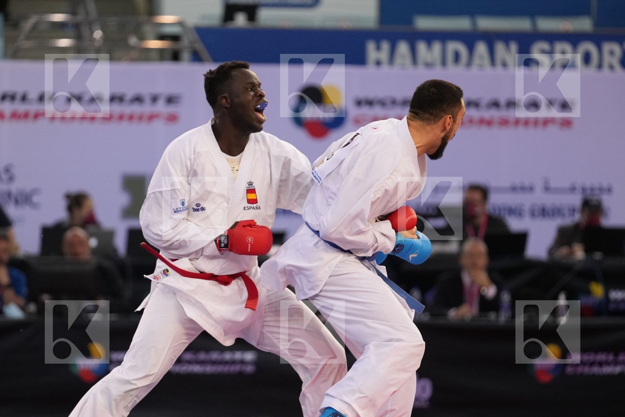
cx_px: 312
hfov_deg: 6.9
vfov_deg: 4.6
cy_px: 208
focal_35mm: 300
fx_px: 5208
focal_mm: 200
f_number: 2.8
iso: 2500
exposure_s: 1/1000
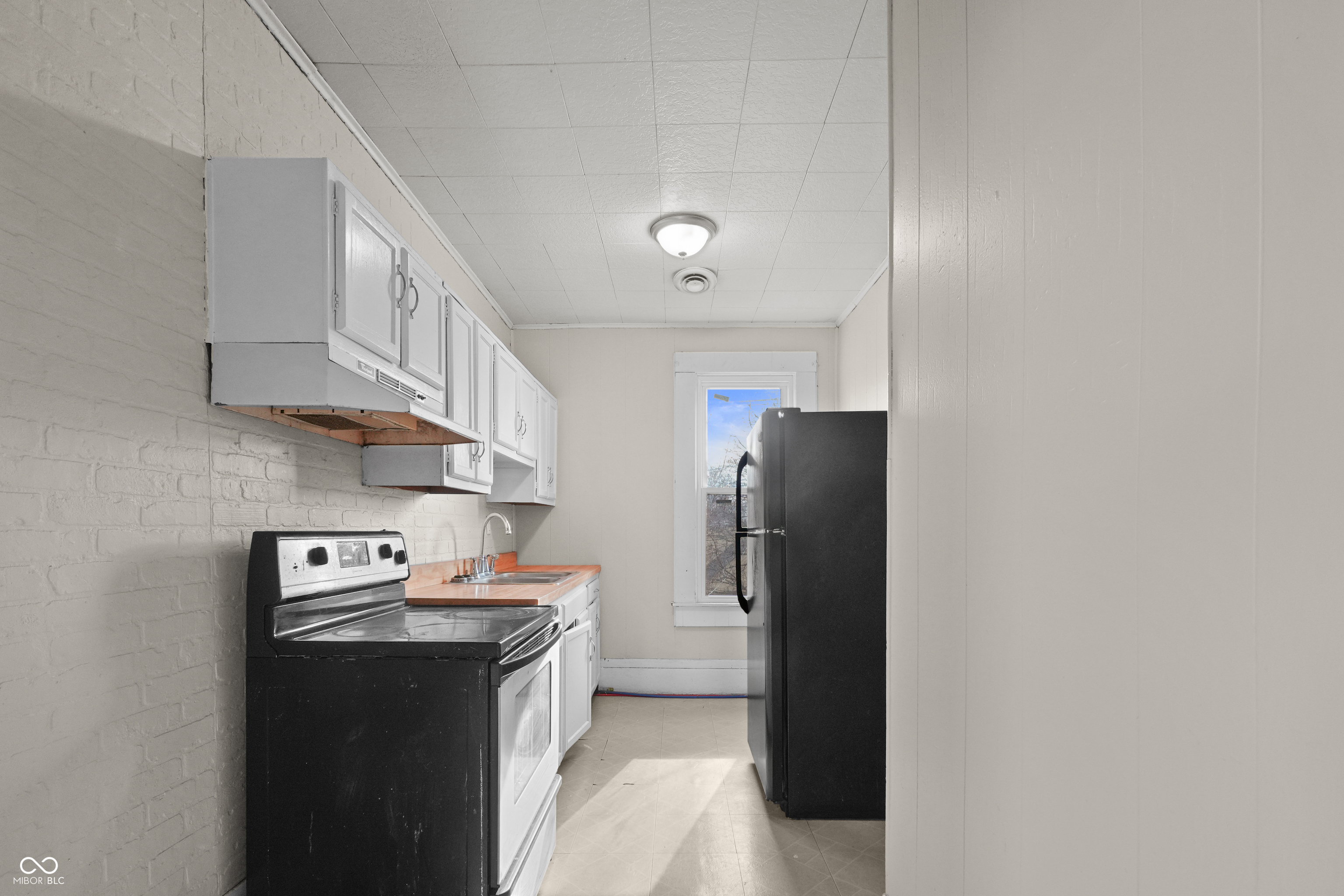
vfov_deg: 77.3
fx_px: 560
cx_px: 672
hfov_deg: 100.4
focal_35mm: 15
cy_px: 448
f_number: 9
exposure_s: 1/6
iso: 250
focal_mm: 10
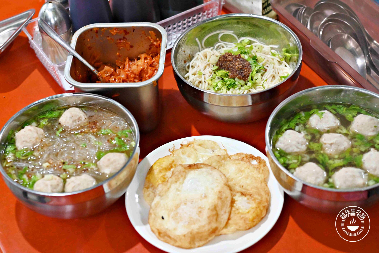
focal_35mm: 75
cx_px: 190
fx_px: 790
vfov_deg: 18.2
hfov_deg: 27.0
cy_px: 126
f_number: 3.2
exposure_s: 1/160
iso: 1100
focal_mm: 50
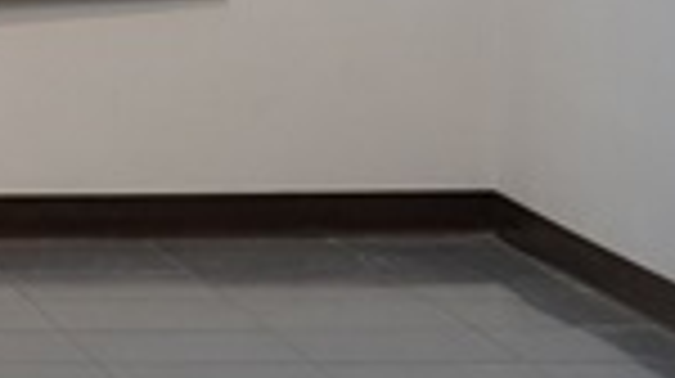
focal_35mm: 266
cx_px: -1022
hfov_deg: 7.5
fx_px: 4756
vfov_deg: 4.4
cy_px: -673
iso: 500
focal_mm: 38
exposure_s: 1/40
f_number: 6.3
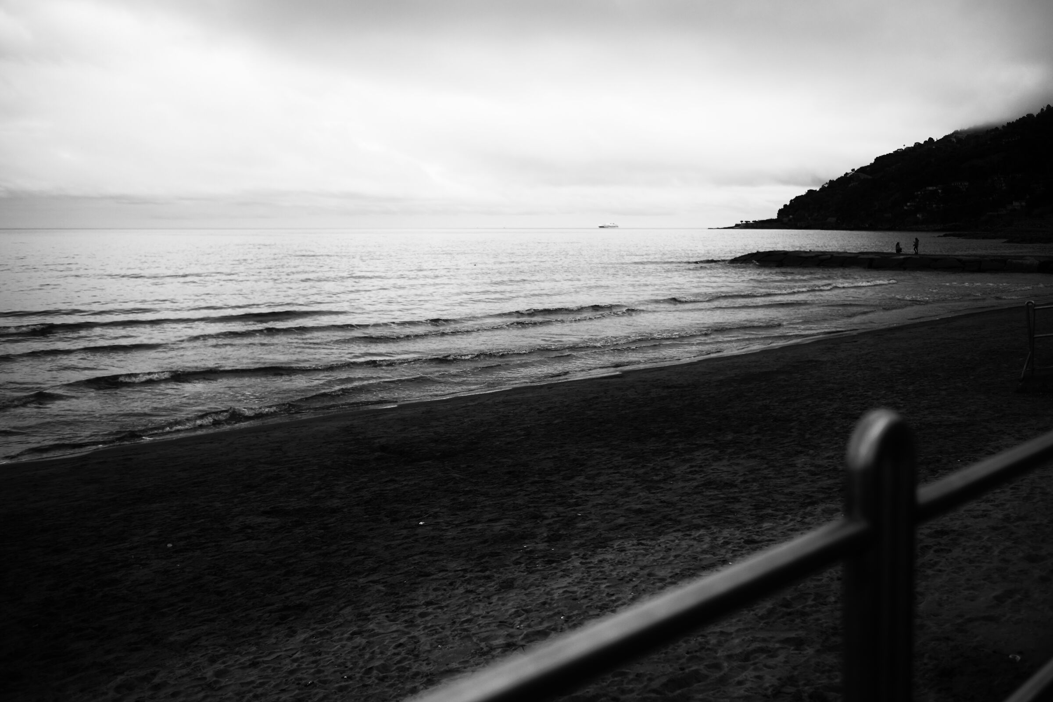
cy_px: 351
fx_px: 1024
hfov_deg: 54.4
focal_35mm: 35
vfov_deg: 37.9
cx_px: 526
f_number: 1.4
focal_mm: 23
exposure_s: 1/350
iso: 200
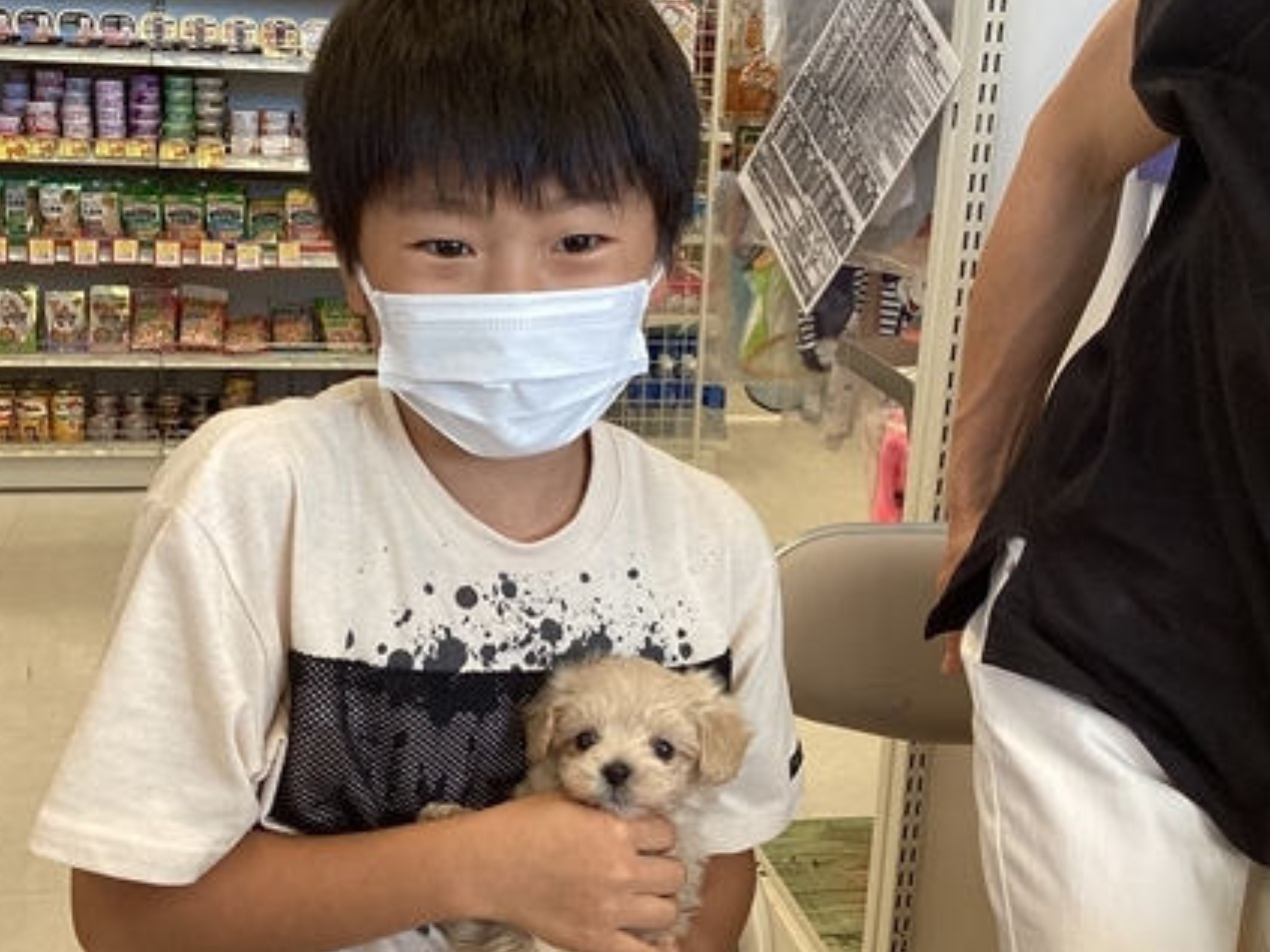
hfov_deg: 42.9
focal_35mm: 44
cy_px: 478
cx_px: 567
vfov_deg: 32.9
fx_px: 1614
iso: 50
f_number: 2.4
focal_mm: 3.3
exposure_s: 1/100
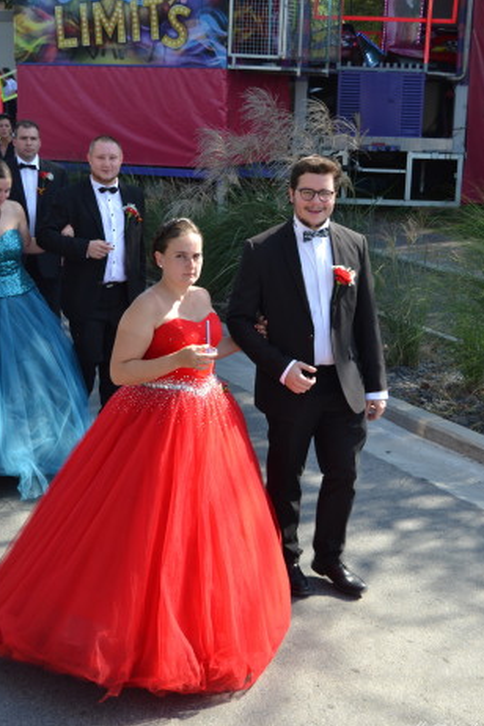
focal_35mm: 53
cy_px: 376
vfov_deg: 37.5
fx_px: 1069
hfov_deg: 25.5
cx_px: 244
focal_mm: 34
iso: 100
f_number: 6.3
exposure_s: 1/160
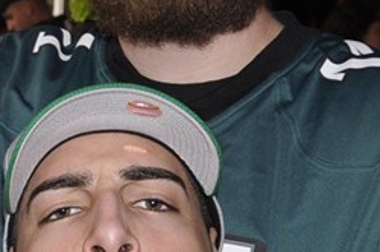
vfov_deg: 12.6
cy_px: 85
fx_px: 1139
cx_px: -87
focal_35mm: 108
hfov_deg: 17.9
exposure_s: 1/60
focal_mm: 18
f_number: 3.5
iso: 400
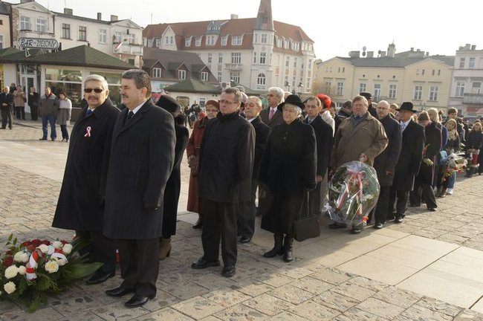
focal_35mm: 33
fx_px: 442
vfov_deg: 39.9
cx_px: 242
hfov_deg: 57.3
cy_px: 160
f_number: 8
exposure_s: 1/160
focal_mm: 22
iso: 200
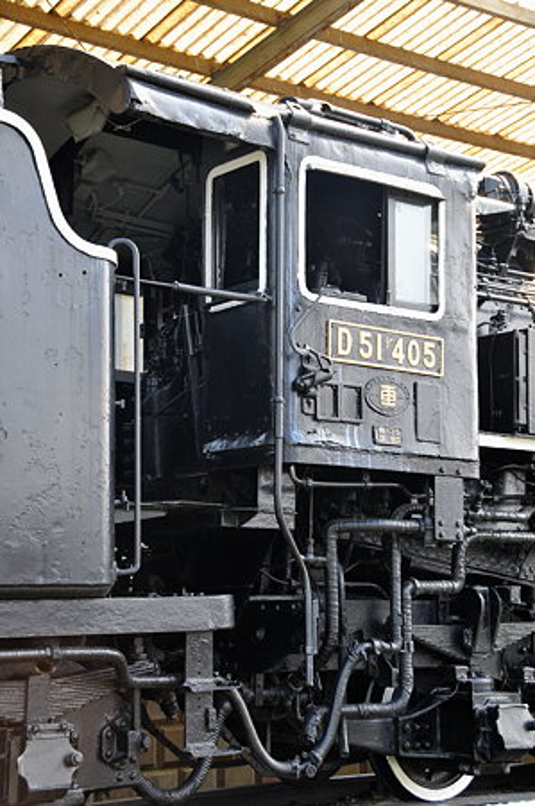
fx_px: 1408
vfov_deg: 31.9
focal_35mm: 63
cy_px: 403
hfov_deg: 21.5
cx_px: 268
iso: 400
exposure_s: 1/200
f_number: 7.1
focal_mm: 42
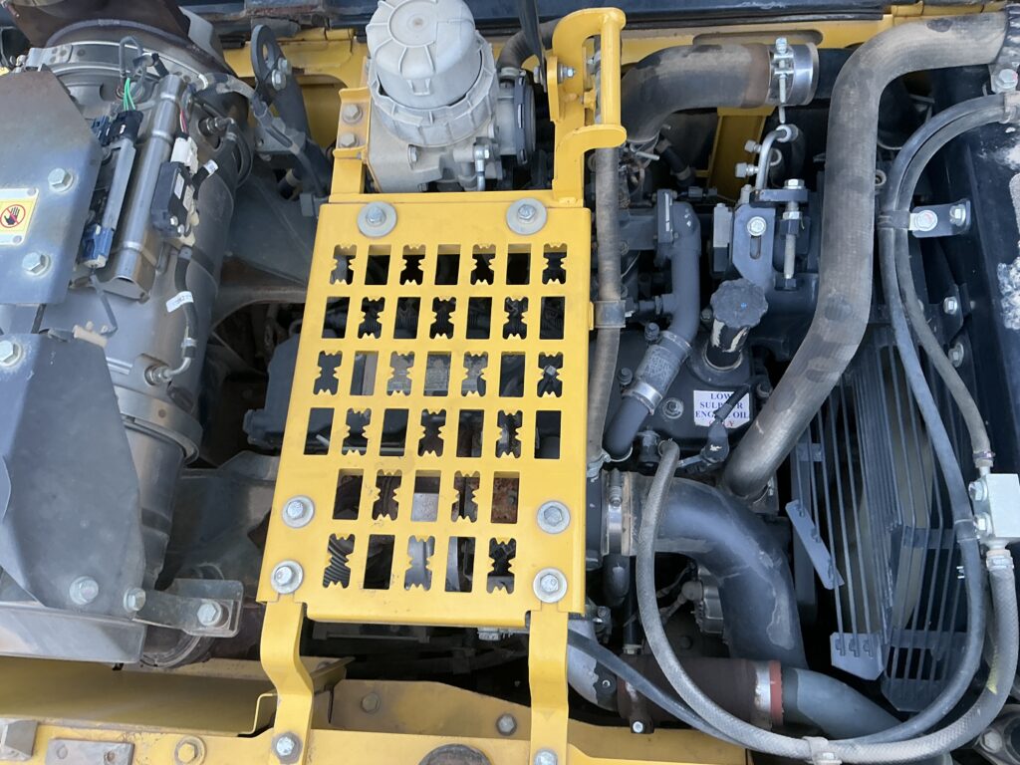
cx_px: 510
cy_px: 382
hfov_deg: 63.4
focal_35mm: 28
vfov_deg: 49.7
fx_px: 825
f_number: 1.8
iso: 50
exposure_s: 1/122
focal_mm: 3
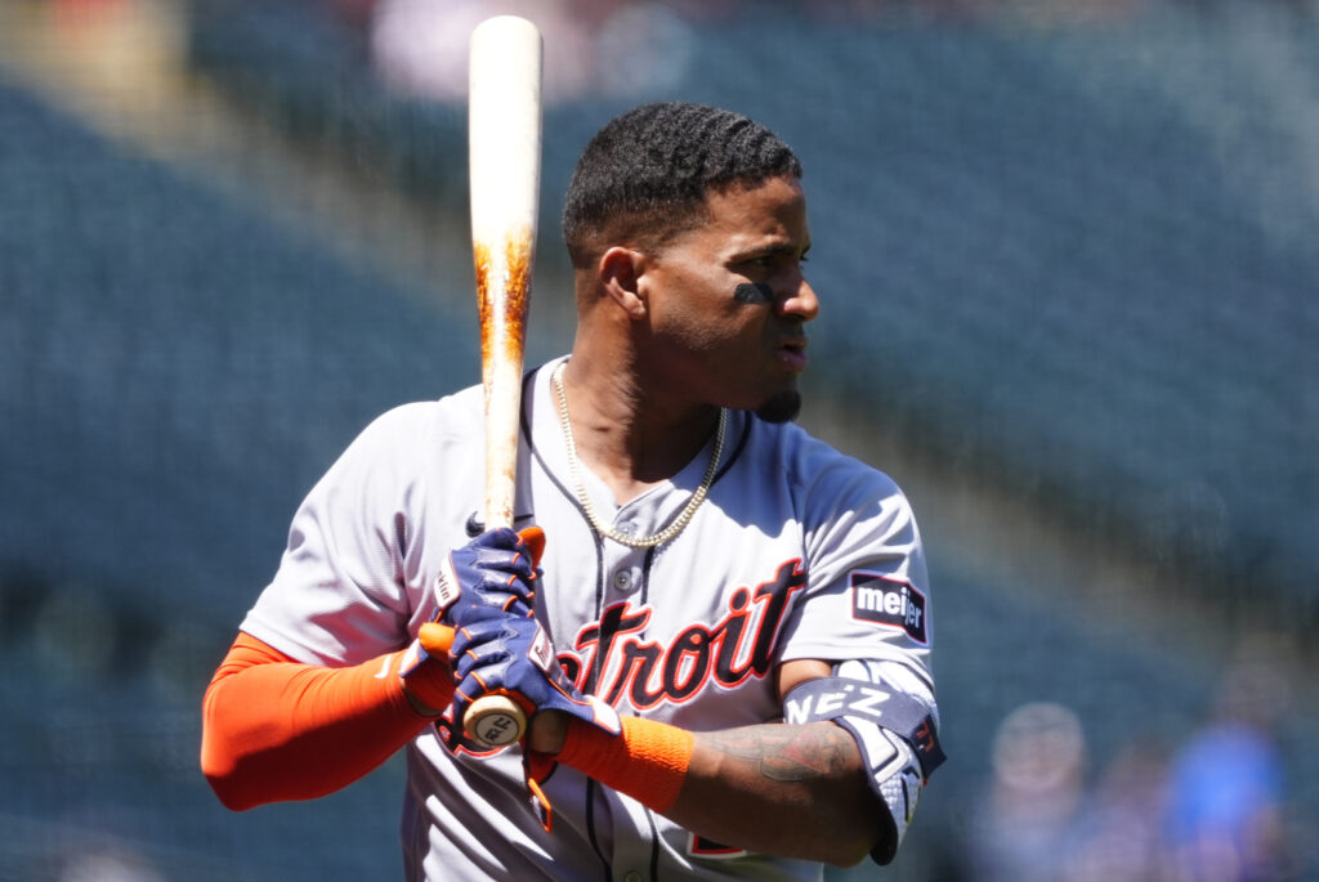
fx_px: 23105
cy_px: 441
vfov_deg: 2.2
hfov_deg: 3.3
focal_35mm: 630
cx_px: 660
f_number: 4
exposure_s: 1/2000
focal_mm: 420
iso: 500
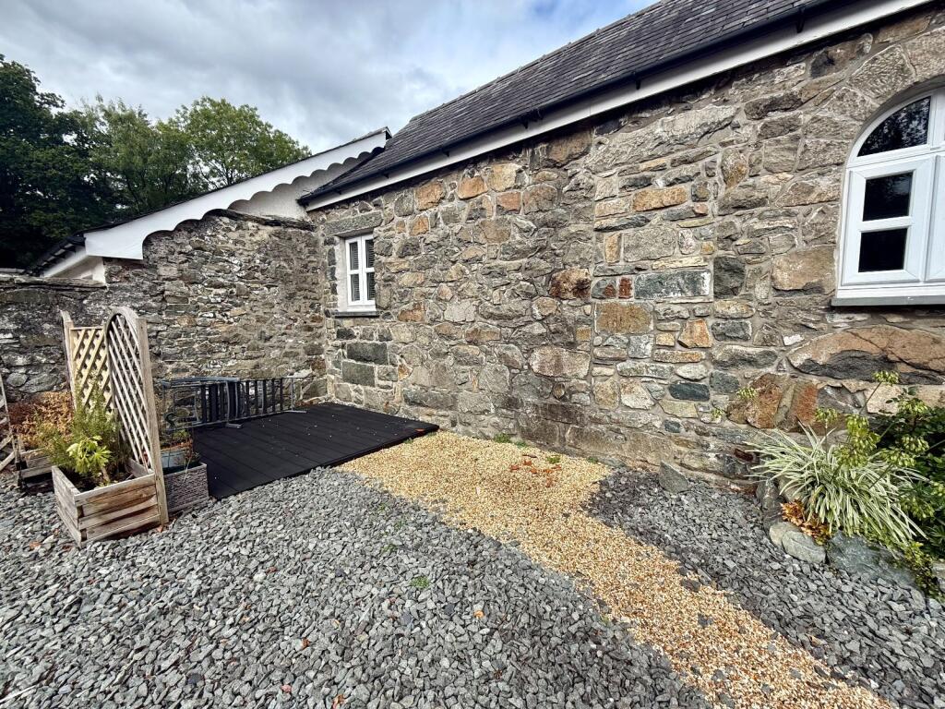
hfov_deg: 102.1
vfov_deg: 85.7
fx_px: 382
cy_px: 354
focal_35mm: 14
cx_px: 472
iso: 50
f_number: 2.2
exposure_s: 1/1087
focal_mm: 2.22
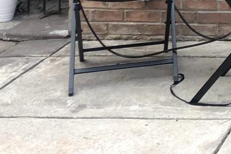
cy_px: -223
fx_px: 879
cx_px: 401
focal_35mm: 137
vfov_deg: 9.0
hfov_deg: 13.6
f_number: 1.8
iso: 50
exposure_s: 1/120
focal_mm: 4
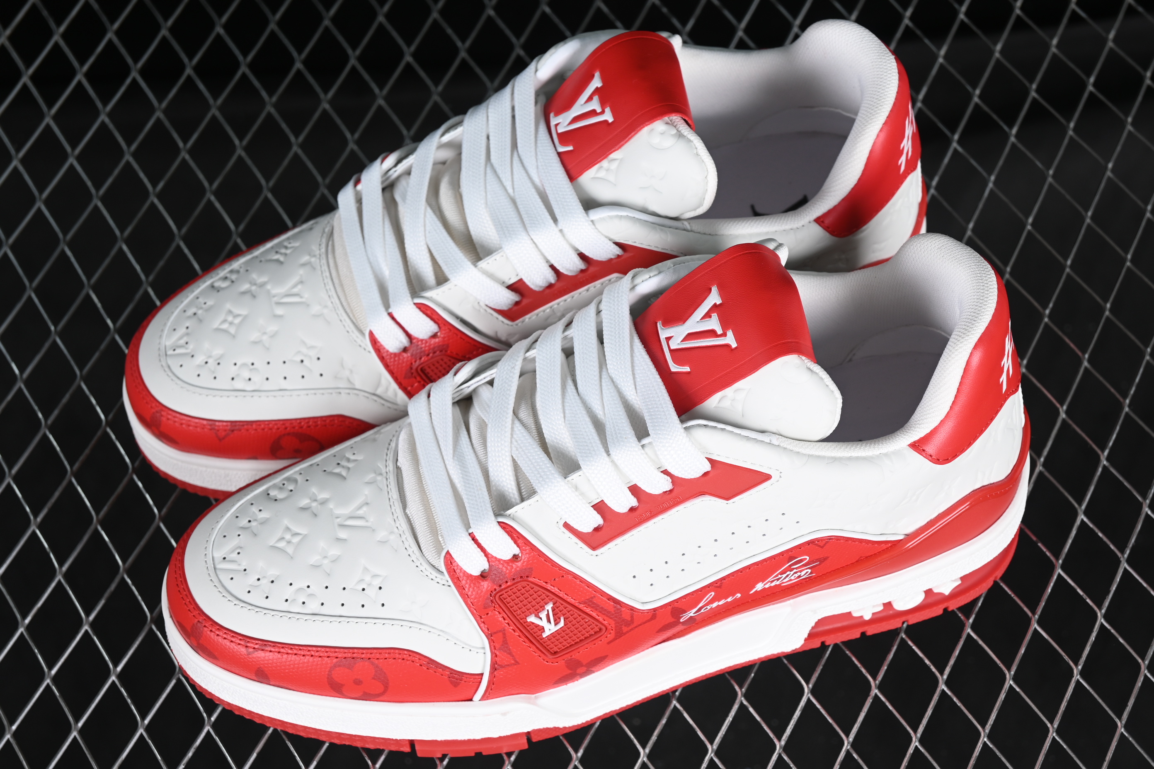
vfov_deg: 18.2
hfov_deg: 27.0
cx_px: 577
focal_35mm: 75
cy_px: 384
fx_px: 2404
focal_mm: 50
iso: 160
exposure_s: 1/60
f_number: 7.1
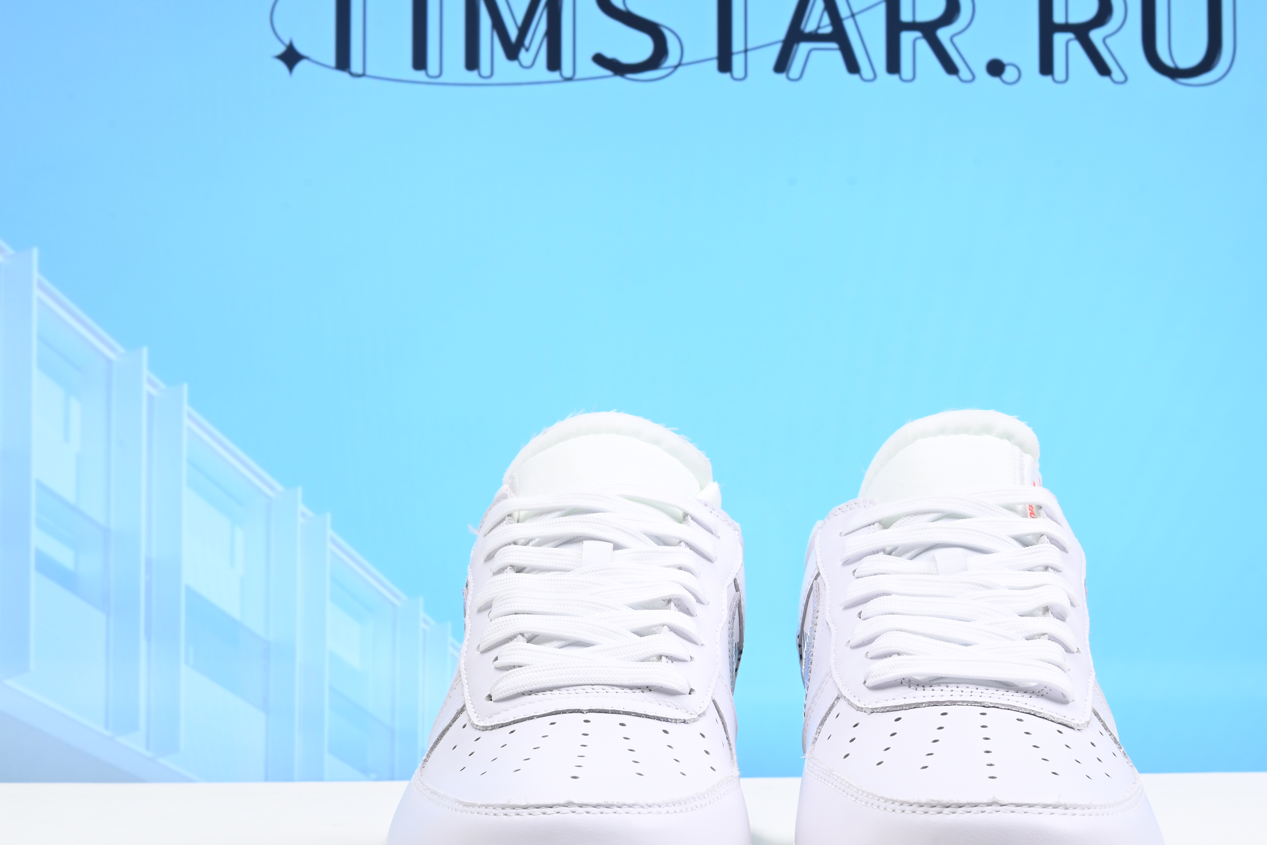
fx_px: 2077
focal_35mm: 59
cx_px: 722
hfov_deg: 33.9
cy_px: 472
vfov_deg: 23.0
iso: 100
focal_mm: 40
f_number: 16
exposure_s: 1/2
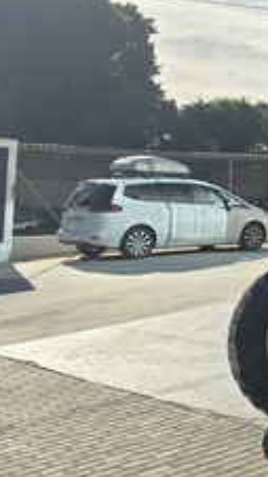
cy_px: 139
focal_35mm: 61
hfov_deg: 16.4
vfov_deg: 33.9
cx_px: 486
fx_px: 771
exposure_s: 1/7944
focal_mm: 6.3
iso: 80
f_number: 1.7
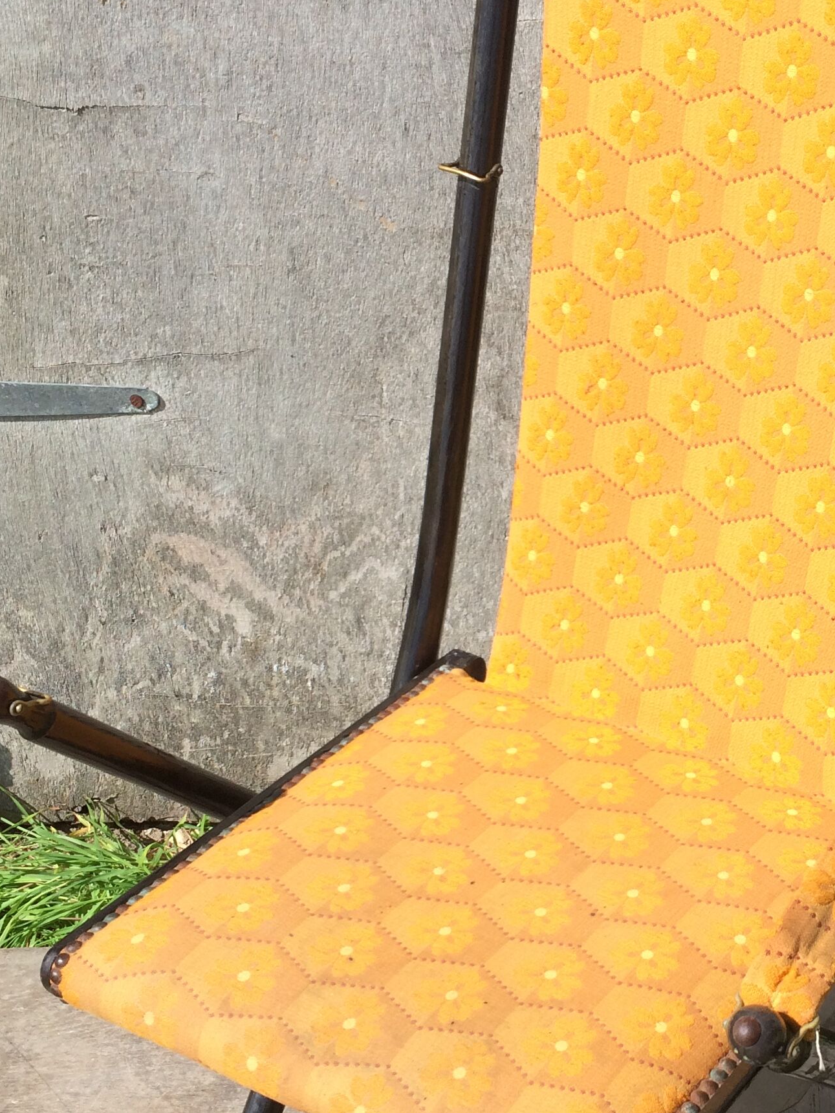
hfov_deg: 26.2
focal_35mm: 55
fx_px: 1769
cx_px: 644
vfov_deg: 34.9
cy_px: 639
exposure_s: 1/1709
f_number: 2.2
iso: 32
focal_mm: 4.15
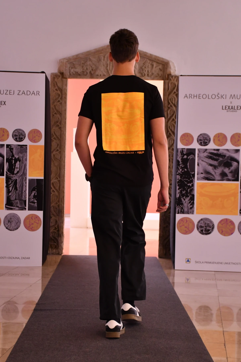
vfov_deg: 22.6
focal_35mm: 90
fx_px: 904
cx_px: 120
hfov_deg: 15.2
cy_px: 181
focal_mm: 45
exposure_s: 1/125
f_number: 4.5
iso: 1250
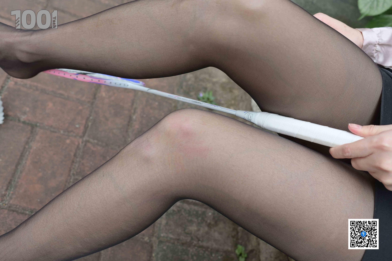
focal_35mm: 35
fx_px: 381
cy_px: 130
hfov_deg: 54.4
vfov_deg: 37.9
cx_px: 196
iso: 200
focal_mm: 35
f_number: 5.6
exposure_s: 1/320
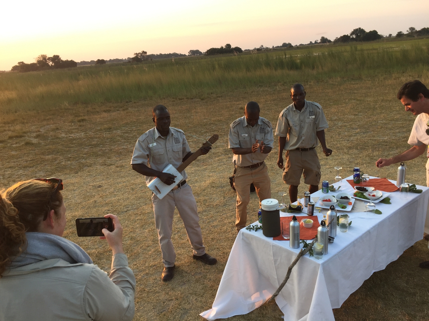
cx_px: 214
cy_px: 160
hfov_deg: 61.7
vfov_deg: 48.2
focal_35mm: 29
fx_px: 359
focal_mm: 4.15
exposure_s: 1/194
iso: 32
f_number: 2.2
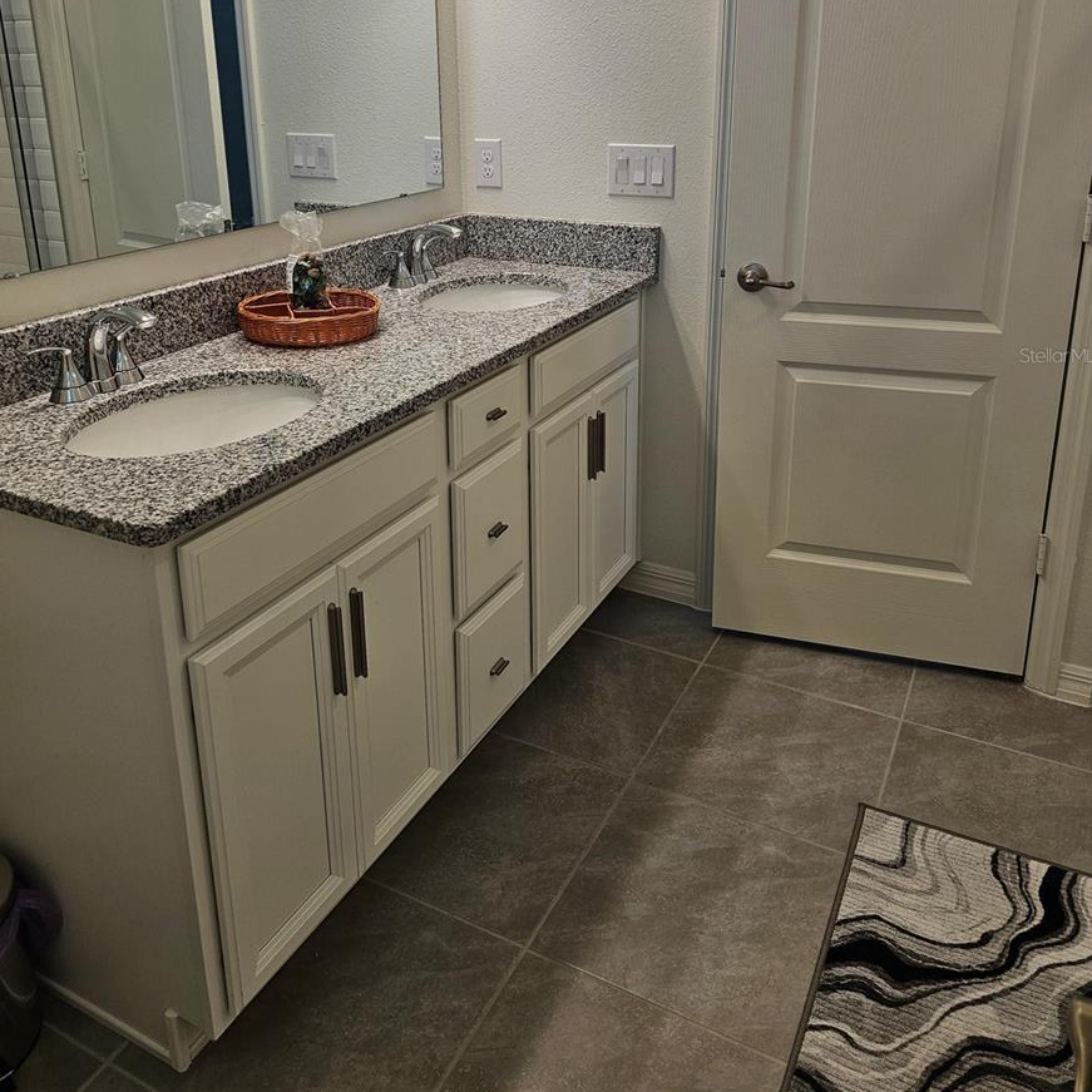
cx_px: 544
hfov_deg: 57.3
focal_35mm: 28
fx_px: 999
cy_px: 355
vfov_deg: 56.0
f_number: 1.7
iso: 40
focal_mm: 6.3
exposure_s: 1/120
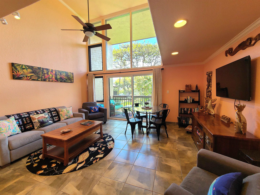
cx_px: 130
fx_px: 98
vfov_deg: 89.9
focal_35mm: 13
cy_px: 98
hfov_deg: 106.2
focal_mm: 2.2
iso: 80
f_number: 2.2
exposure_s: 1/120
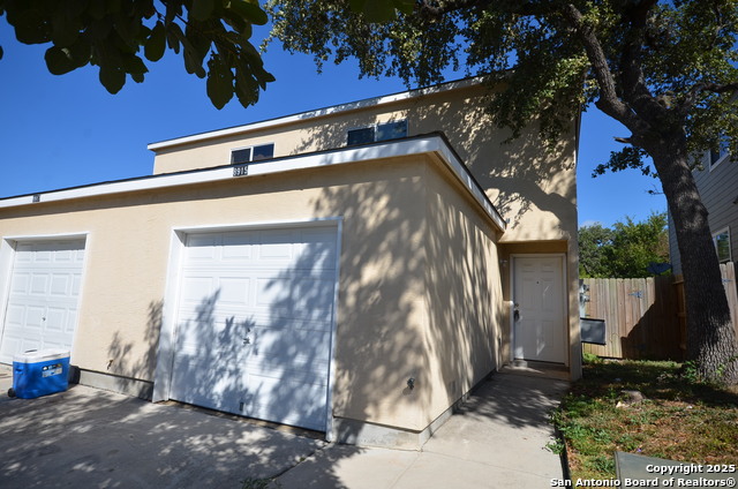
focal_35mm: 20
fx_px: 399
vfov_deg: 63.0
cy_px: 244
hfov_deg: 85.5
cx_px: 369
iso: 100
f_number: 9
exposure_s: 1/320
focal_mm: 13
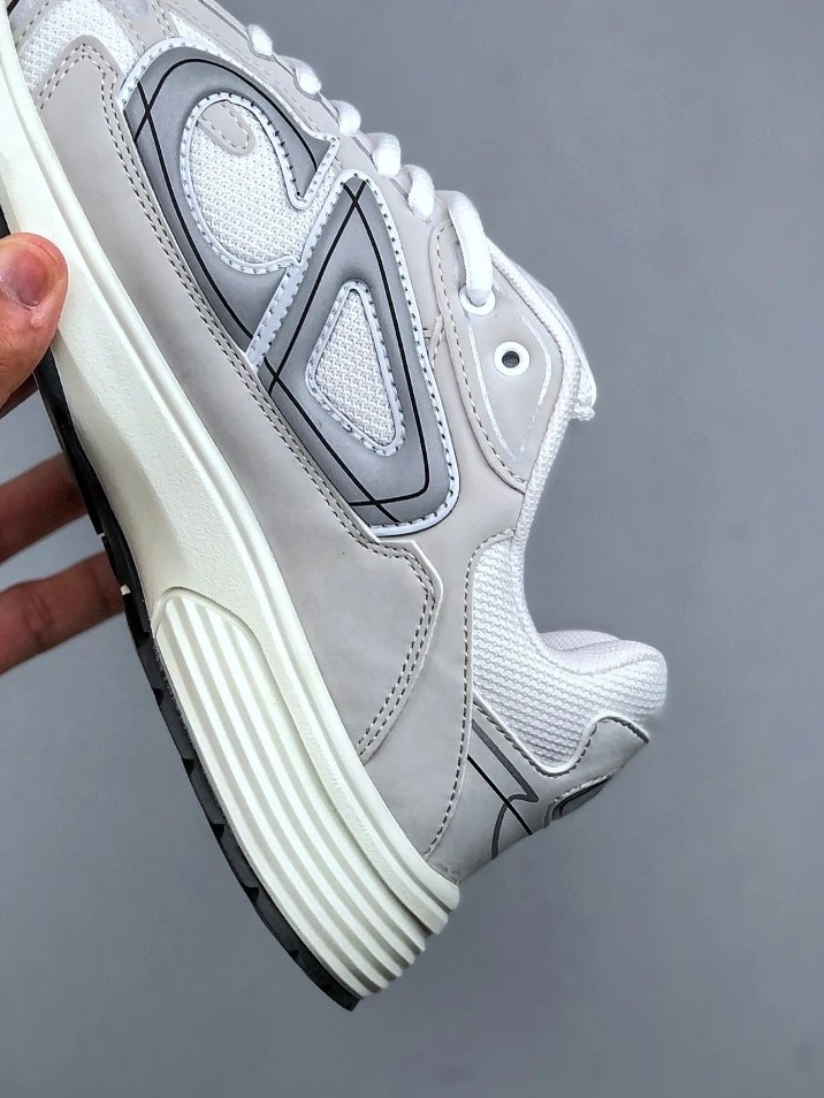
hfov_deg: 17.1
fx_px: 2728
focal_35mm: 86
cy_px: 411
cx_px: 247
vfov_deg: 22.7
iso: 32
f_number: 2.8
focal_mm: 6.6
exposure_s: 1/100
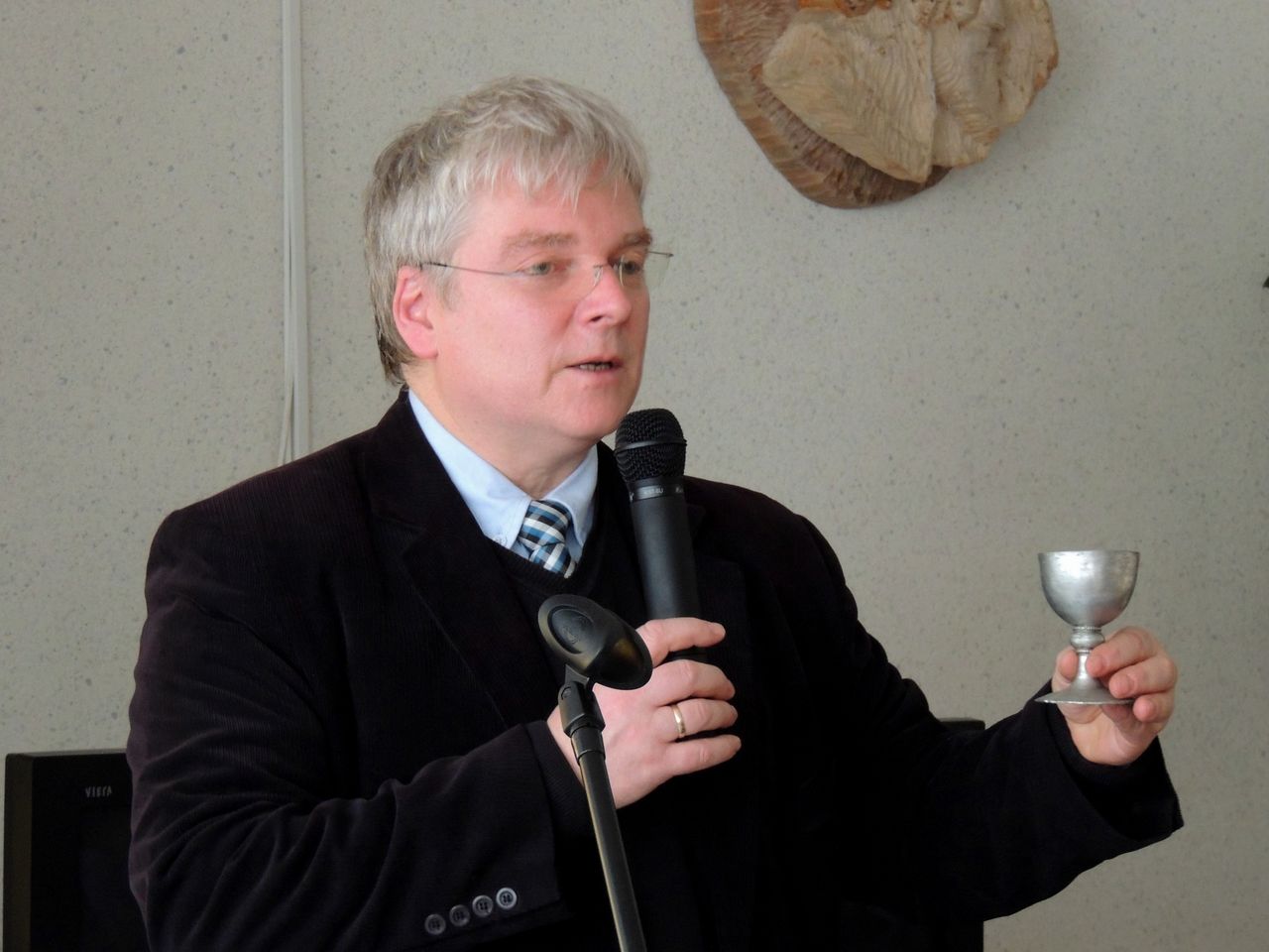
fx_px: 5682
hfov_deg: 12.7
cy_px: 476
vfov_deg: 9.6
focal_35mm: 155
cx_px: 634
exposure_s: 1/6
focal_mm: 27.6
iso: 800
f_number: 4.4
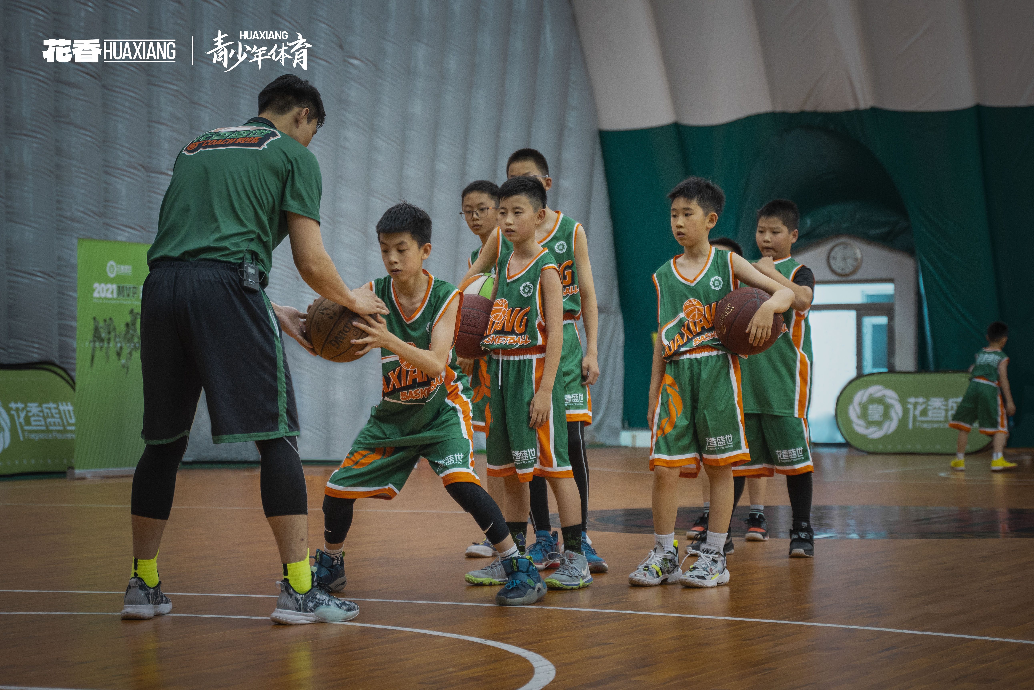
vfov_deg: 16.3
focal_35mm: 84
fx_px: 2413
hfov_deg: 24.2
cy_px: 345
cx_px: 517
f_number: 2.8
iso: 800
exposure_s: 1/160
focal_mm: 56
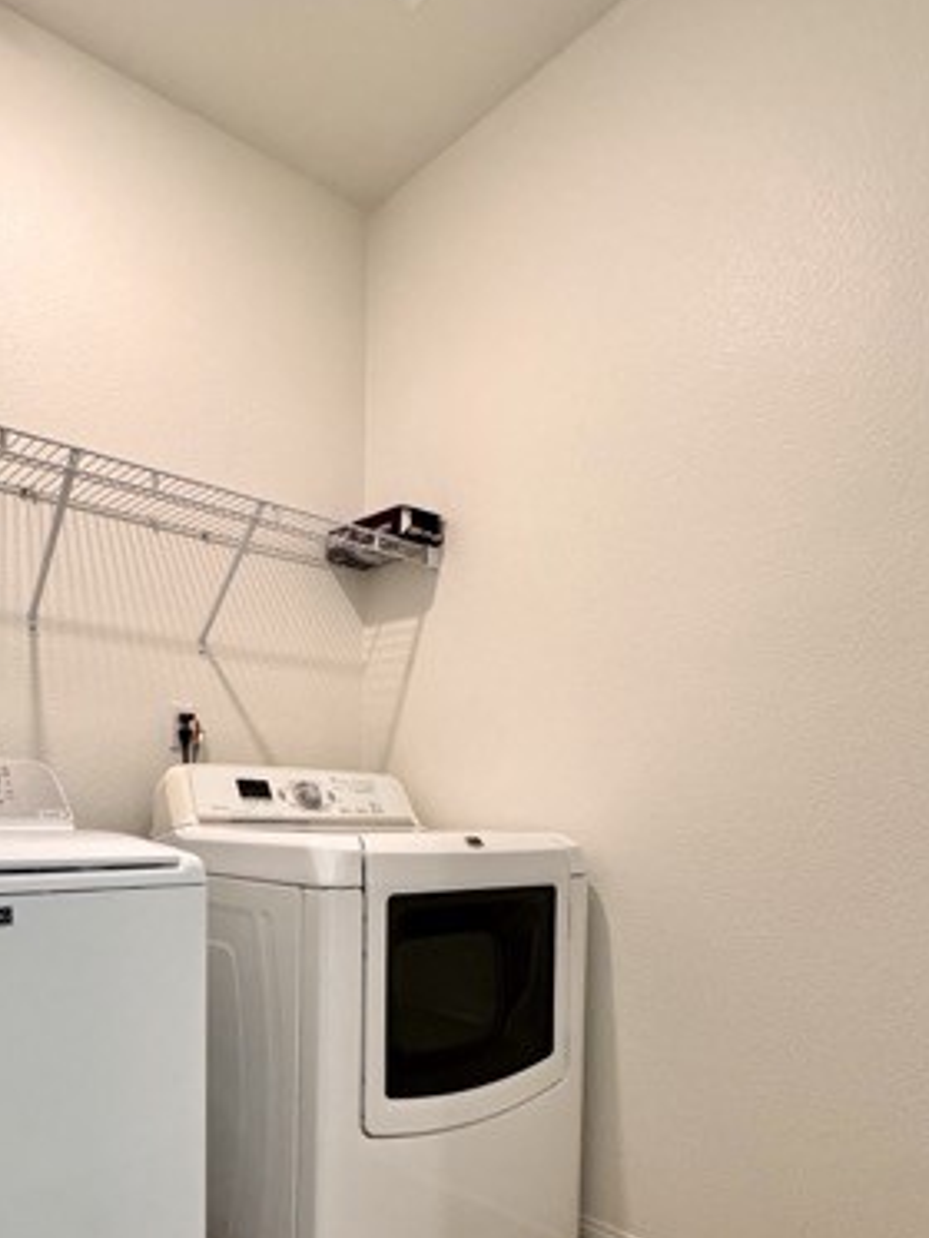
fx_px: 858
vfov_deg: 69.0
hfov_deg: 56.3
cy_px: 850
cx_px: 358
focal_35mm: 24
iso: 320
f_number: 2.2
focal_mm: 2.22
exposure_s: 1/120
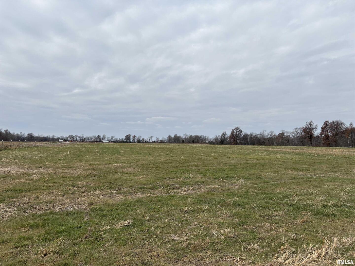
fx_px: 267
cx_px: 178
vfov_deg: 53.1
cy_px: 133
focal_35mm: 26
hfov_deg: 67.3
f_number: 1.6
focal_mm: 5.96
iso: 50
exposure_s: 1/3937
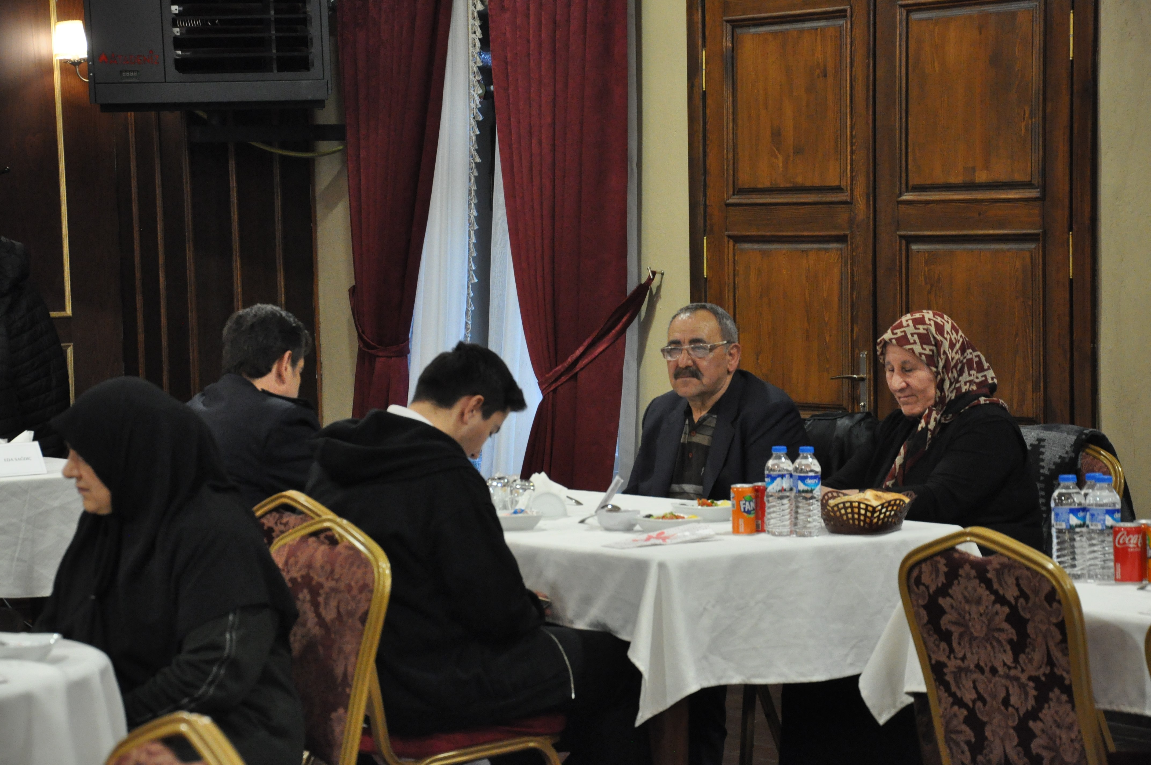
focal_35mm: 105
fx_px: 3353
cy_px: 382
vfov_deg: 13.0
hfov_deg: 19.5
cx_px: 576
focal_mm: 70
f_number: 5.3
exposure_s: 1/30
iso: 2200
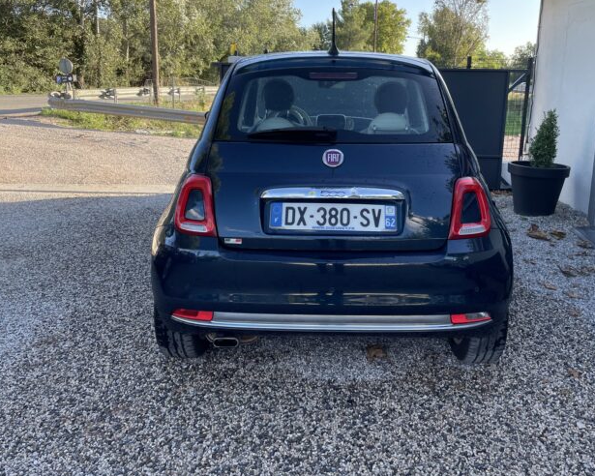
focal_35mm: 33
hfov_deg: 54.2
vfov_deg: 44.3
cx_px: 320
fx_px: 581
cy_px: 190
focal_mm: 4.2
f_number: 1.6
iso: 32
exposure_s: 1/569
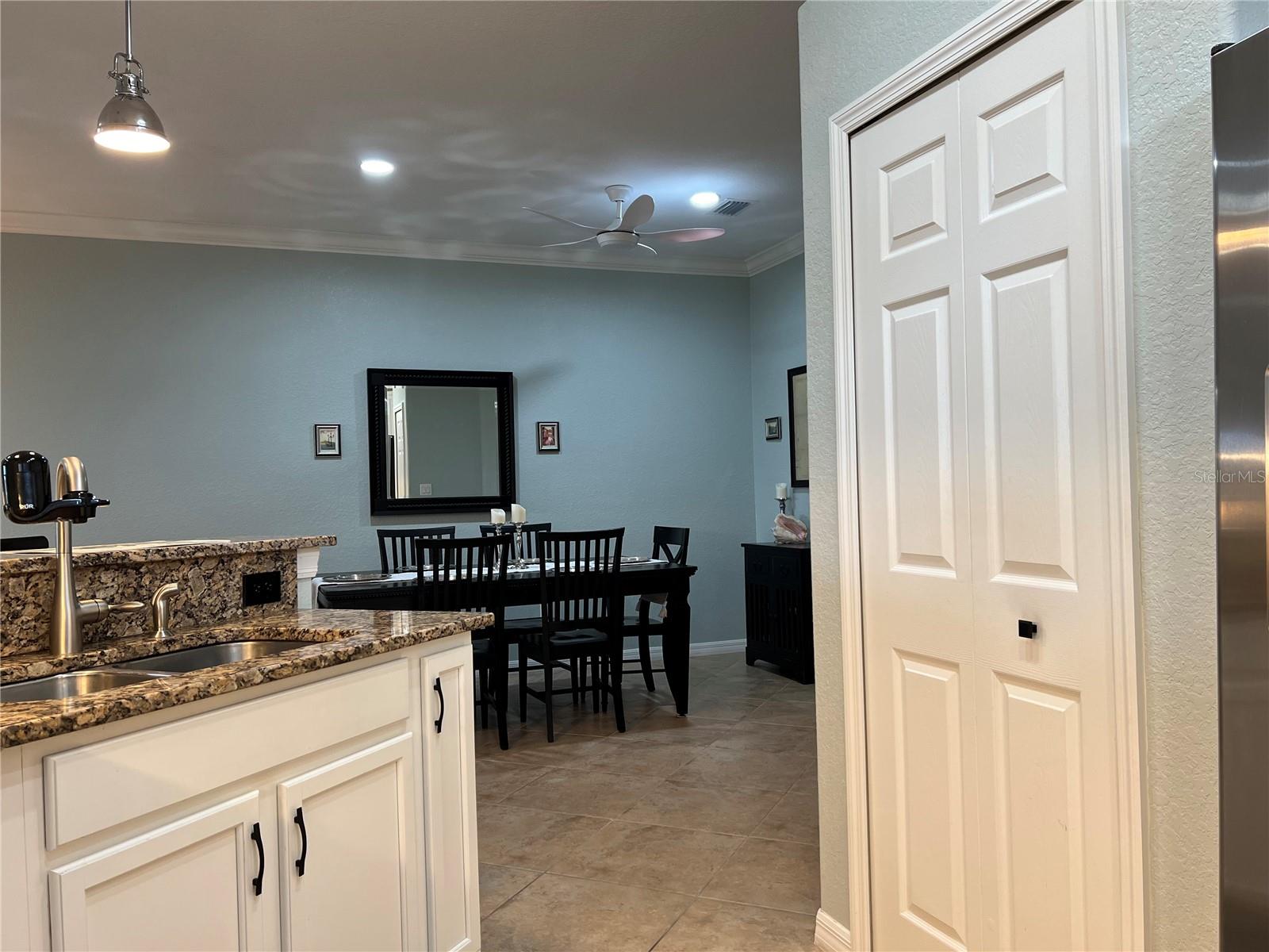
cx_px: 634
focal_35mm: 26
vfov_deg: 53.1
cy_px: 476
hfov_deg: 67.3
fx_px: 953
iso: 125
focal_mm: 5.7
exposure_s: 1/120
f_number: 1.5
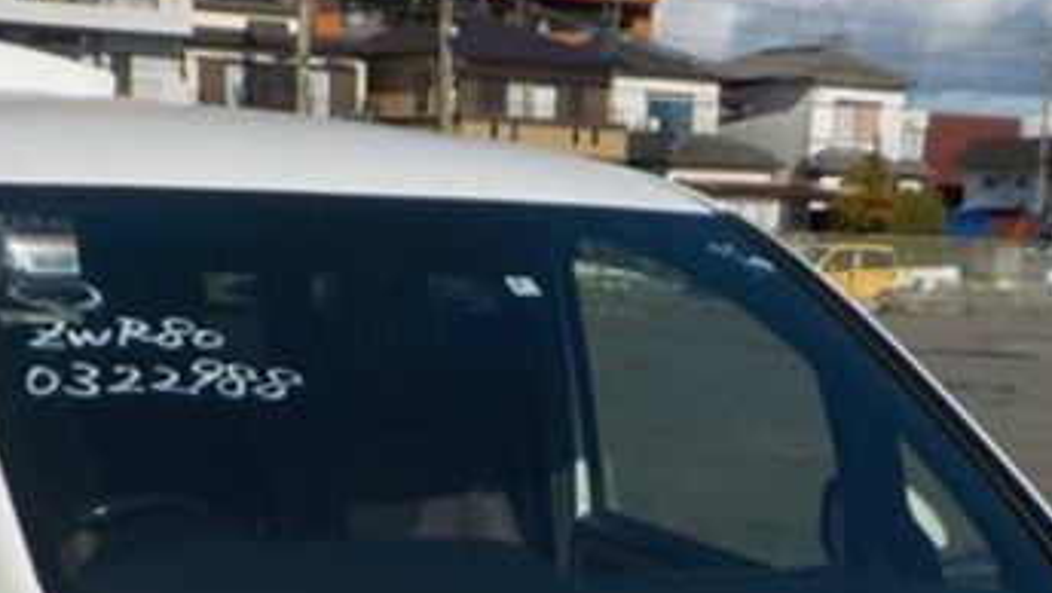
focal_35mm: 76
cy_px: 896
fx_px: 2121
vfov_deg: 14.8
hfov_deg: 27.8
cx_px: 550
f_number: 6.6
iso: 125
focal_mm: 4.1
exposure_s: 1/800
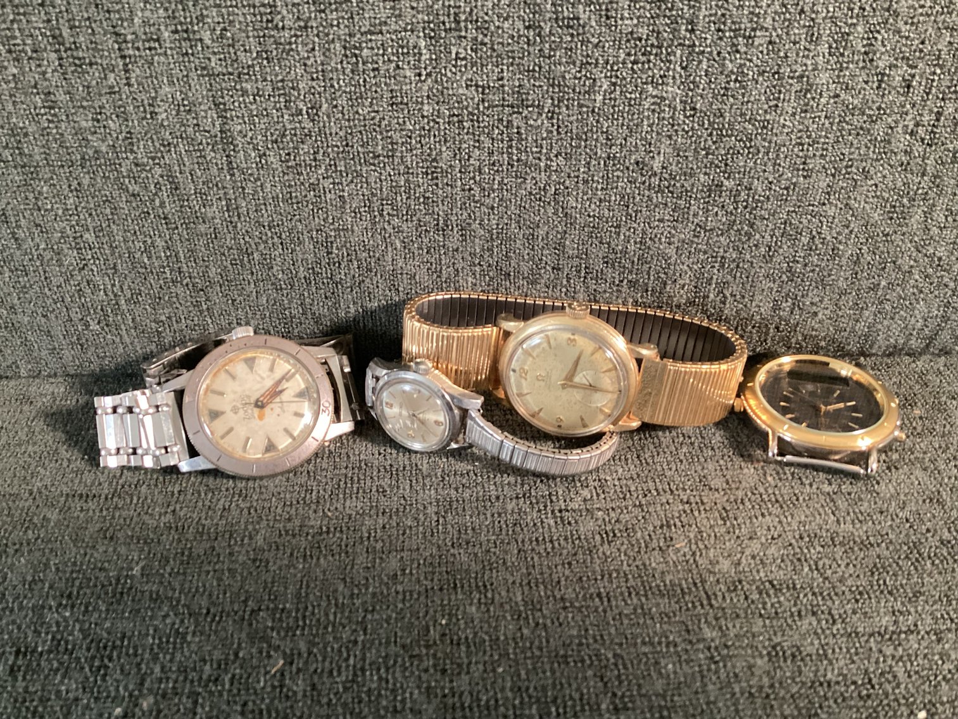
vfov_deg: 45.4
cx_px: 479
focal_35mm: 31
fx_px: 858
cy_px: 360
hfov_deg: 58.3
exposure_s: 1/40
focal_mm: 3.3
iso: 400
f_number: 2.4
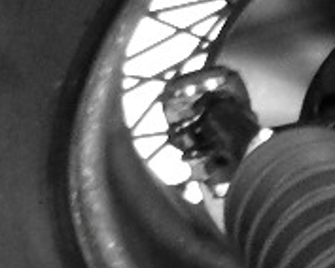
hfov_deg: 12.6
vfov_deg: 10.5
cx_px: 566
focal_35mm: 141
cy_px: 445
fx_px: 1400
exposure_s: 1/30
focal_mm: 4.5
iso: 640
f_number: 3.5
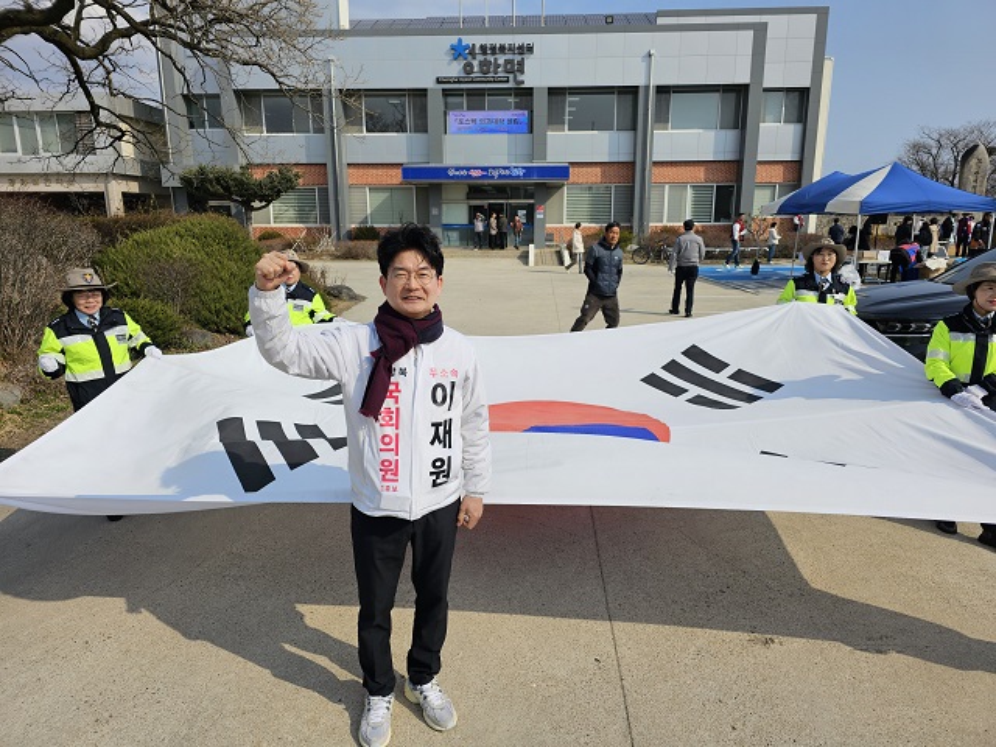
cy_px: 374
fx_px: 662
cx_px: 498
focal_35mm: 23
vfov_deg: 58.9
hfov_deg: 73.9
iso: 10
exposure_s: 1/1269
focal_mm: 6.3
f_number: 1.7
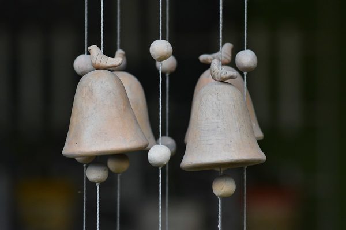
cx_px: 173
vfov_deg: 7.3
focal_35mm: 188
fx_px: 1802
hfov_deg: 11.0
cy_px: 115
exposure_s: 1/1250
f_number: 5
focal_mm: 125
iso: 800
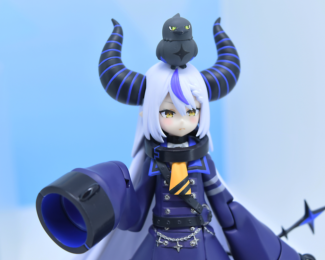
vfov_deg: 26.2
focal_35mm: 58
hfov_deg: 32.5
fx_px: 558
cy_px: 131
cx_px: 167
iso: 640
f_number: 8
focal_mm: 34
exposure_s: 1/160
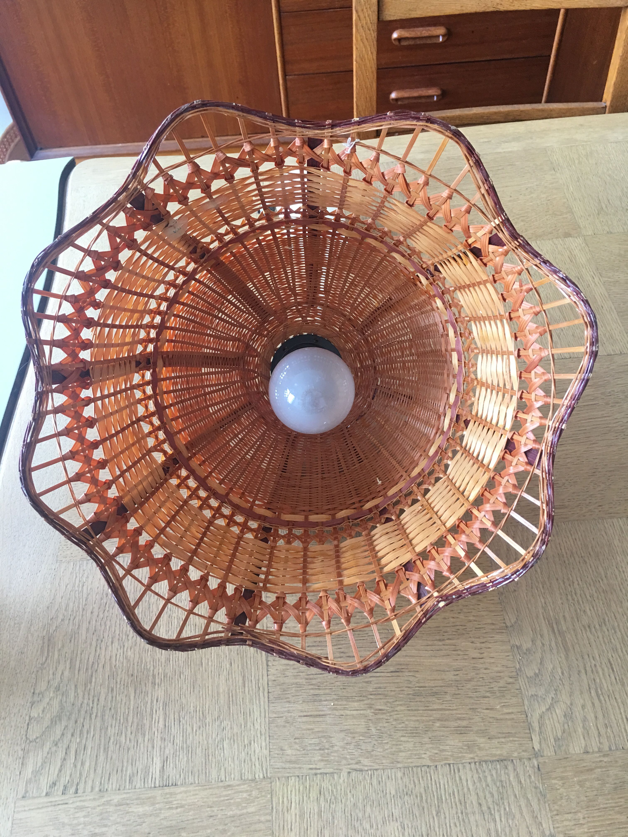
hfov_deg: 48.2
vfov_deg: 61.7
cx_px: 314
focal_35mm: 29
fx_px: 701
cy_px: 418
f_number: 2.2
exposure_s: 1/33
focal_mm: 4.15
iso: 64
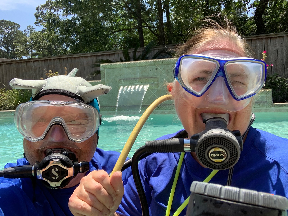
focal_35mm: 32
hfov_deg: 56.8
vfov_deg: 44.2
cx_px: 144
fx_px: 266
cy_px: 108
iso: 16
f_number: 2.2
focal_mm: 2.87
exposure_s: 1/527
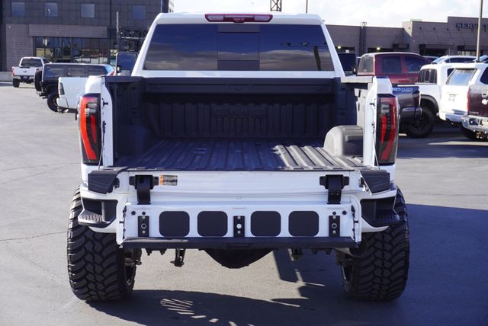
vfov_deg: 24.5
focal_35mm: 56
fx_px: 753
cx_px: 244
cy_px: 163
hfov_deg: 35.9
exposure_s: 1/100
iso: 100
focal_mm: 37
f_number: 8
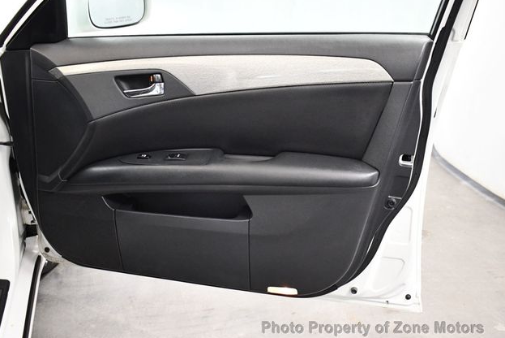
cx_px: 252
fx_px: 519
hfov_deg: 51.9
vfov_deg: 36.0
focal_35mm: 37
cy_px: 170
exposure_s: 1/100
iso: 3200
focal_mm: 18
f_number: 3.5
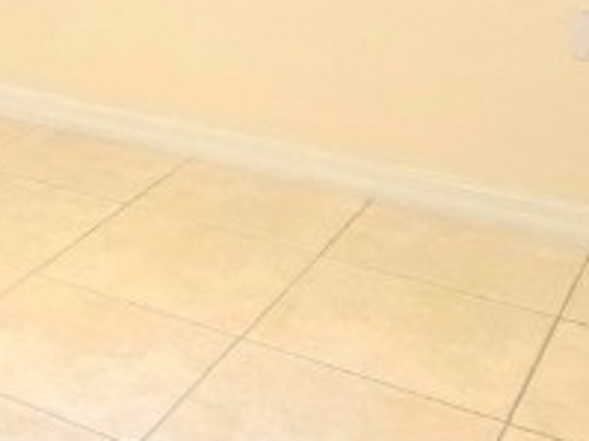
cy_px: -349
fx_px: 1139
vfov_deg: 17.7
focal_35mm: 67
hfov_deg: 24.3
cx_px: -231
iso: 160
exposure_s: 1/60.2
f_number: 2.2
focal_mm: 2.2
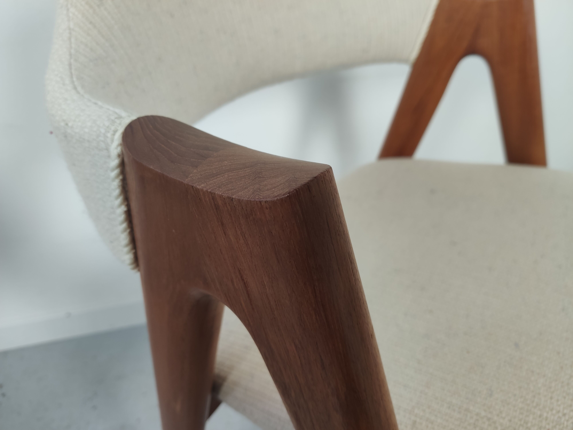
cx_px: 286
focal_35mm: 26
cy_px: 215
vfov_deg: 53.1
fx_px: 430
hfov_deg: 67.3
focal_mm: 4.75
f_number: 1.75
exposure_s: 1/100
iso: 193
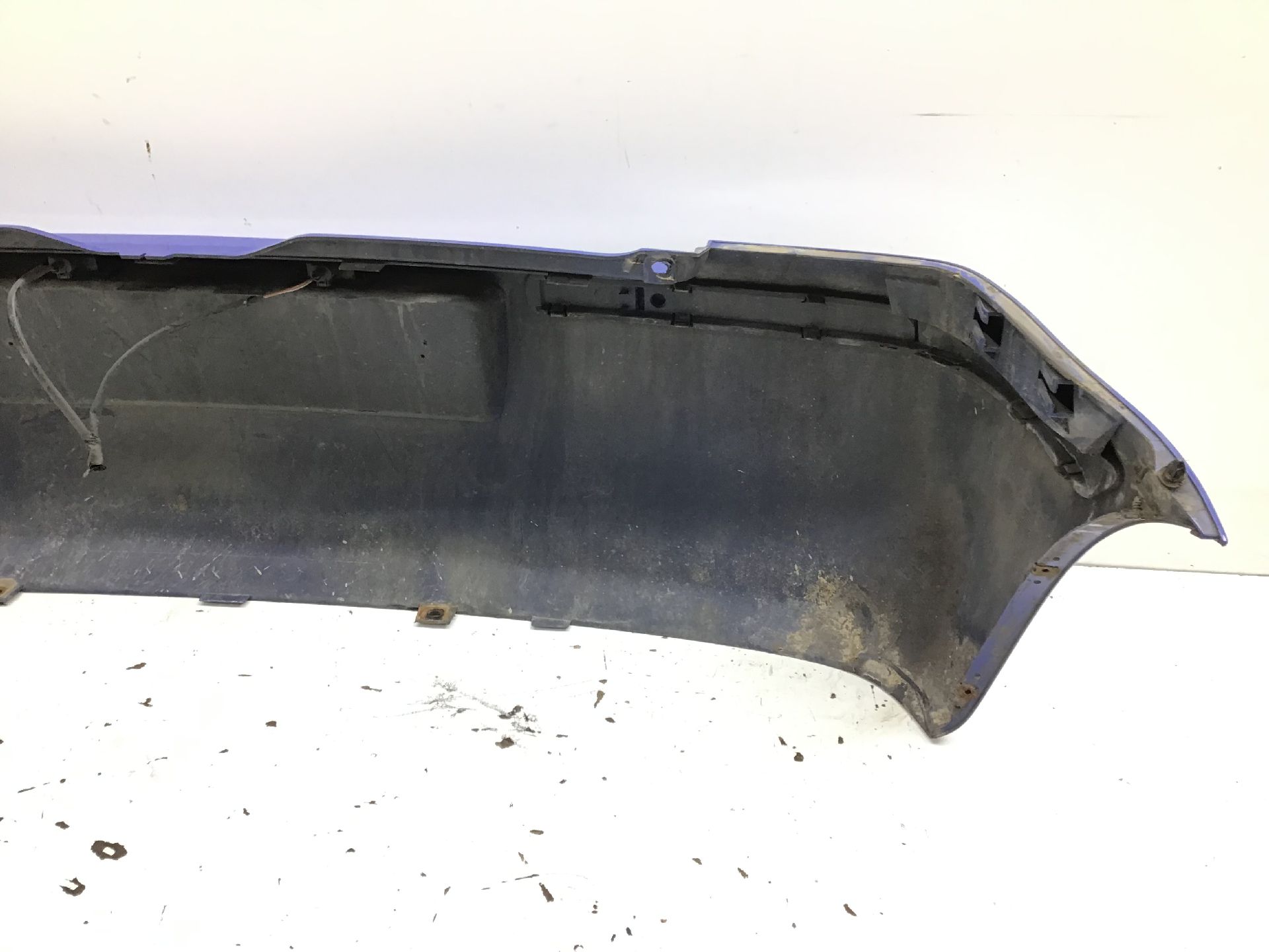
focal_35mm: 31
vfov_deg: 45.4
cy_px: 476
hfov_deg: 58.4
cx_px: 634
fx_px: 1136
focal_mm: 3.3
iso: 64
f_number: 2.4
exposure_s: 1/33
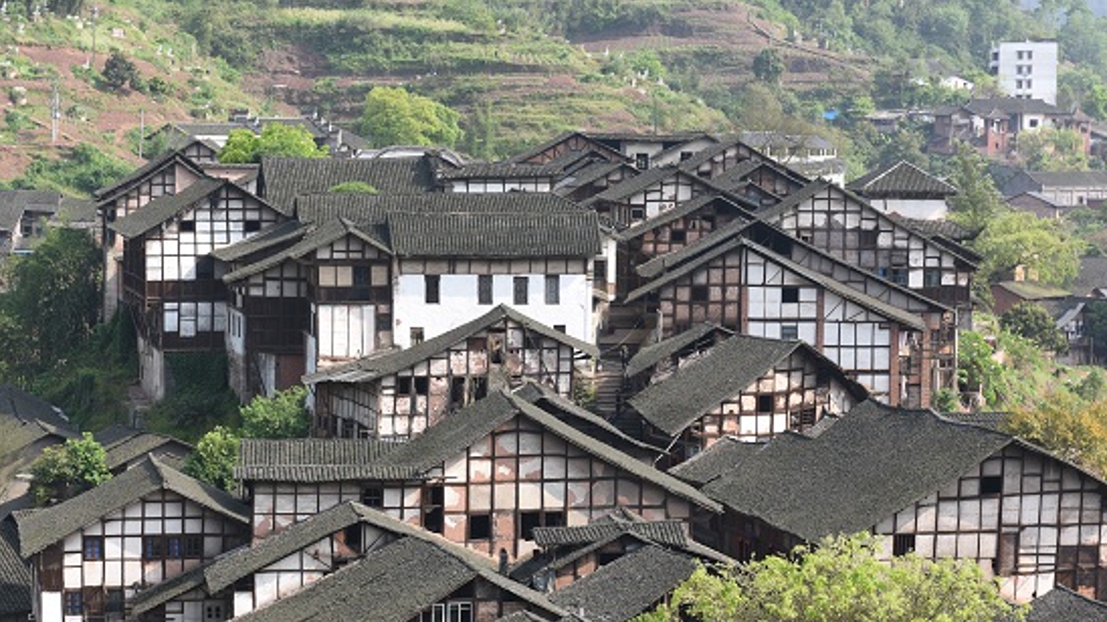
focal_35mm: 91
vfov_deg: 13.3
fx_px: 2671
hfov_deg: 23.4
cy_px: 401
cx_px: 523
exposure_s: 1/160
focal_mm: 70
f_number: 6.3
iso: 100
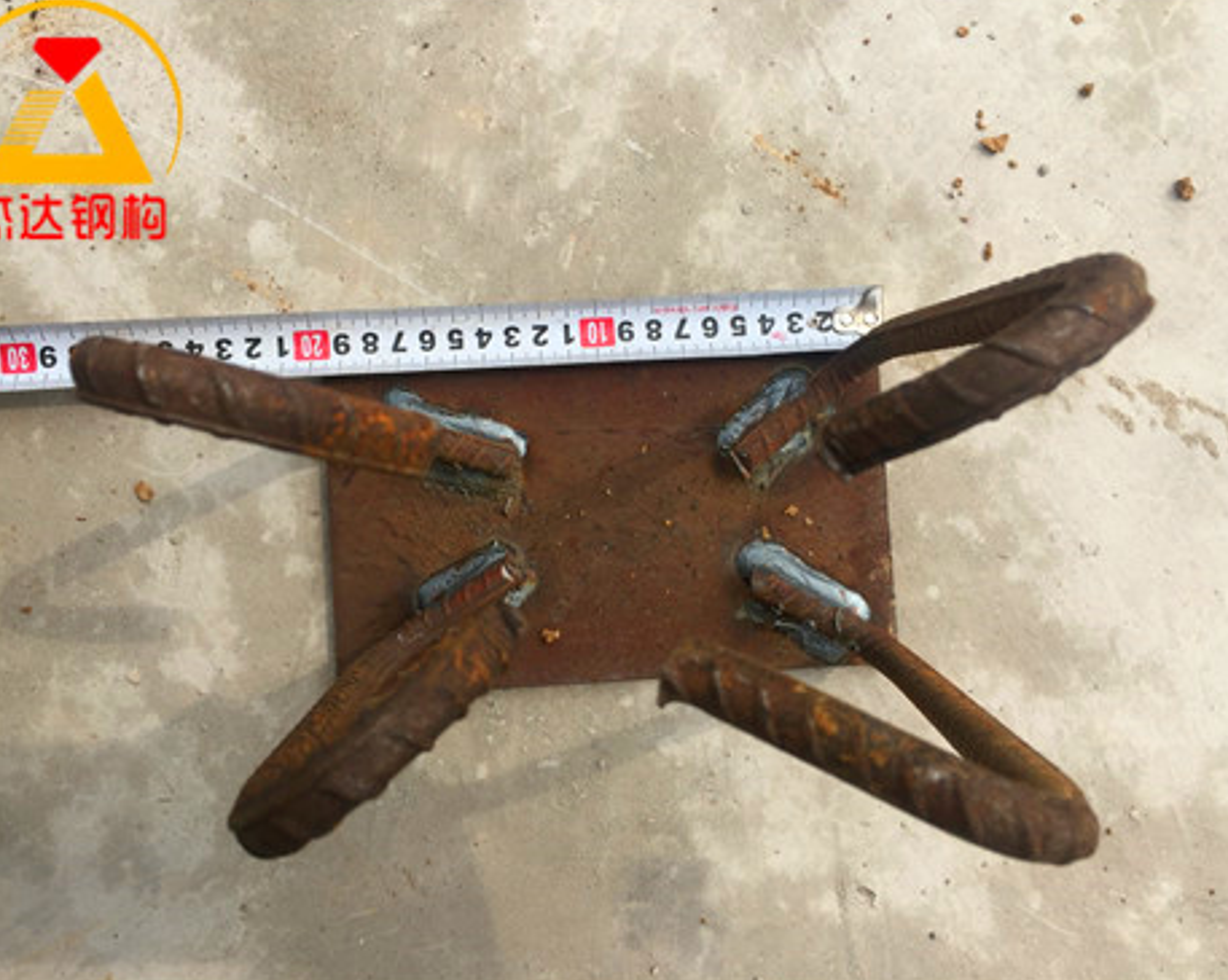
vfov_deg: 47.1
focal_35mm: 31
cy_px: 487
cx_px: 597
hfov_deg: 57.2
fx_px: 1126
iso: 32
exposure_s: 1/1883
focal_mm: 4.15
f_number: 2.2
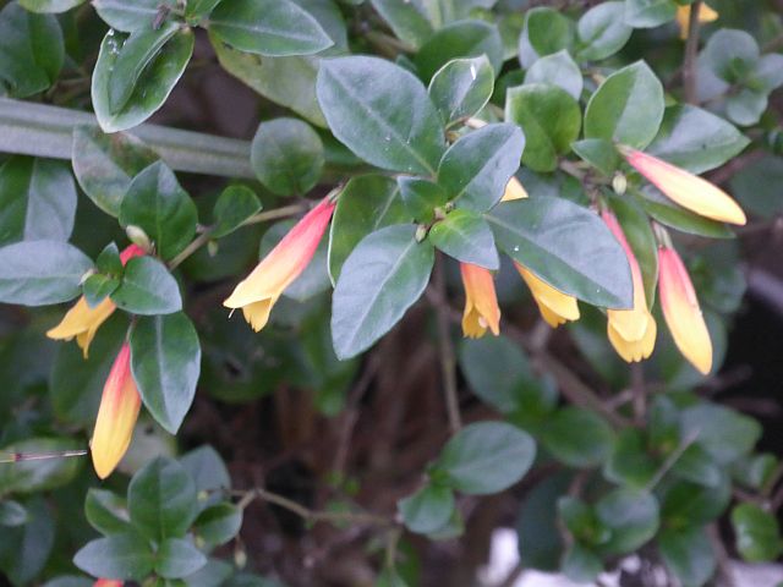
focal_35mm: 172
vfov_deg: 8.6
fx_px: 3891
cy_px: 294
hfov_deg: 11.5
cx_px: 392
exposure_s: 1/6
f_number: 5.6
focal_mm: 30.9
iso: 800
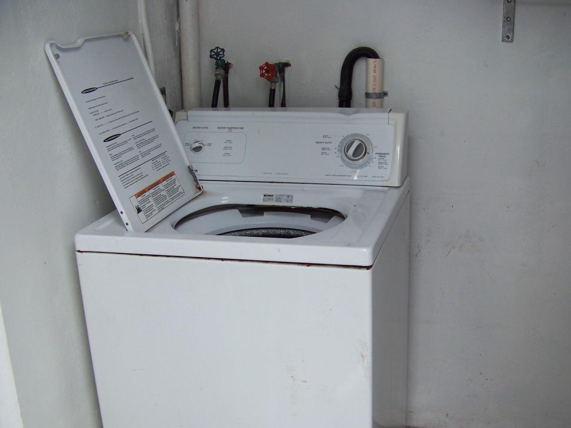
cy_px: 255
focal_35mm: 45
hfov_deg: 41.8
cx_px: 351
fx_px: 742
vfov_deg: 32.1
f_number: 2.8
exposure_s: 1/80
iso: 67
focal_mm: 5.85
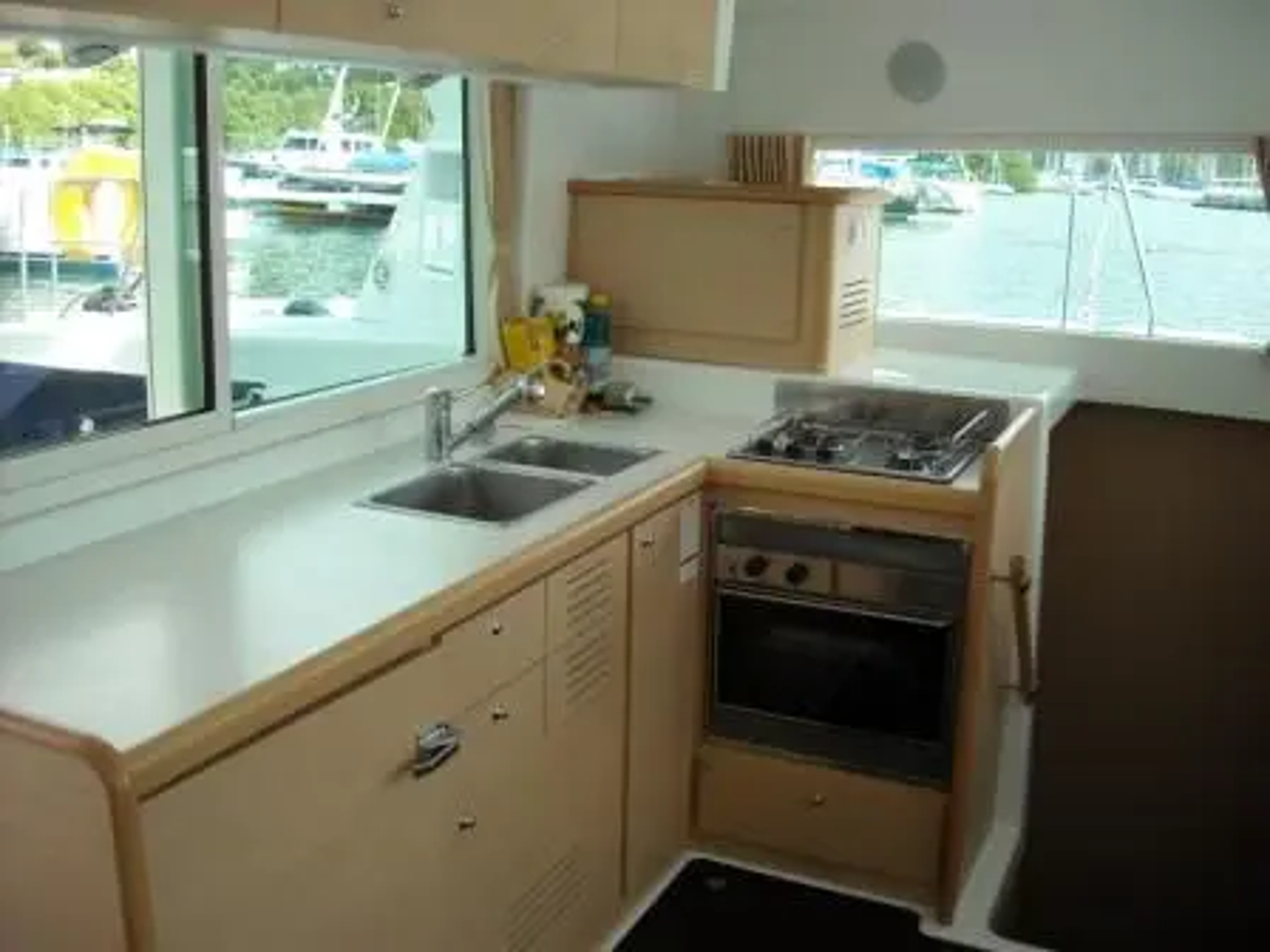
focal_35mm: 35
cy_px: 476
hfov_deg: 52.6
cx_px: 635
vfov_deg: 40.7
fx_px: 1284
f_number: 2.8
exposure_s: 1/250
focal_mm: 5.7
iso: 100
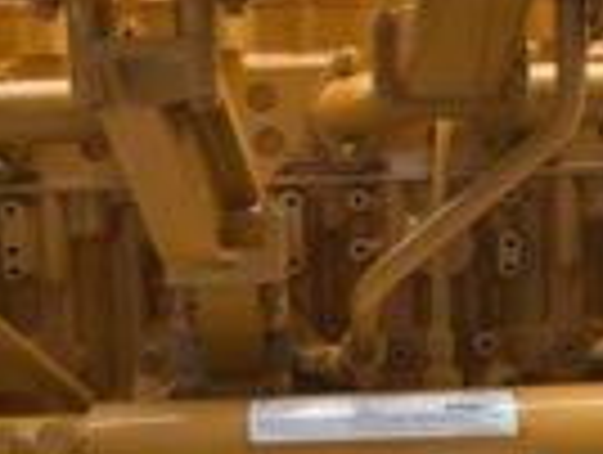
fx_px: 1518
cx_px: 360
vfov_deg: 16.9
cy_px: 355
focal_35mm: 87
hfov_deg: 22.4
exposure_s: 1/433
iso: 50
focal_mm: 5.1
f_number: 1.6
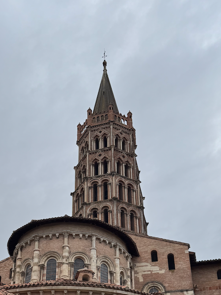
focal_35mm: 46
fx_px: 392
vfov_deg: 39.0
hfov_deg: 31.3
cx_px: 75
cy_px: 253
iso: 80
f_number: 1.78
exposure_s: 1/5814
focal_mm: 6.76
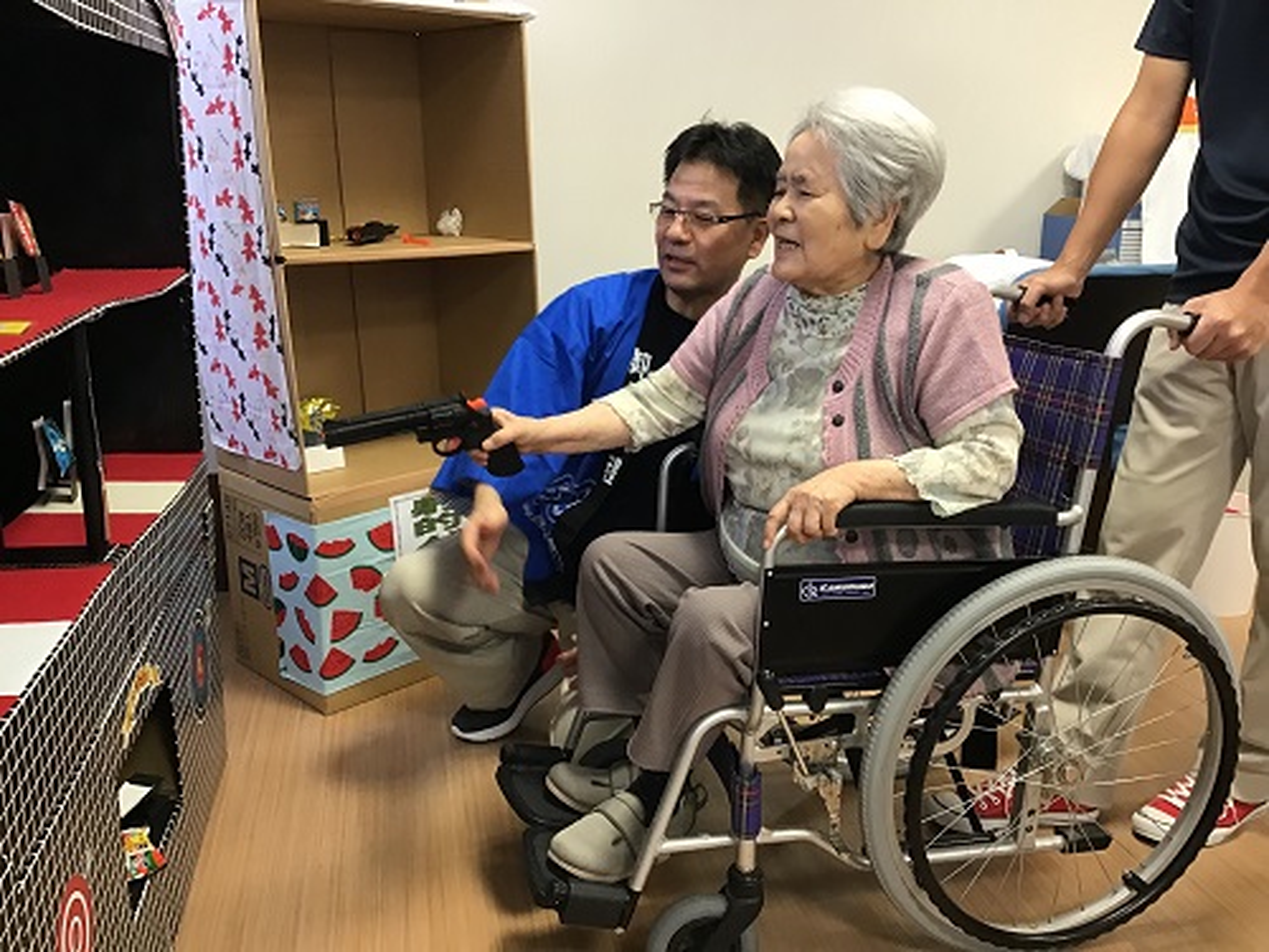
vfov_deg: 45.4
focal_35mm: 31
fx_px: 1136
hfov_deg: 58.4
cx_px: 634
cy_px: 476
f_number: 2.4
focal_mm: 3.3
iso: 100
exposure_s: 1/30
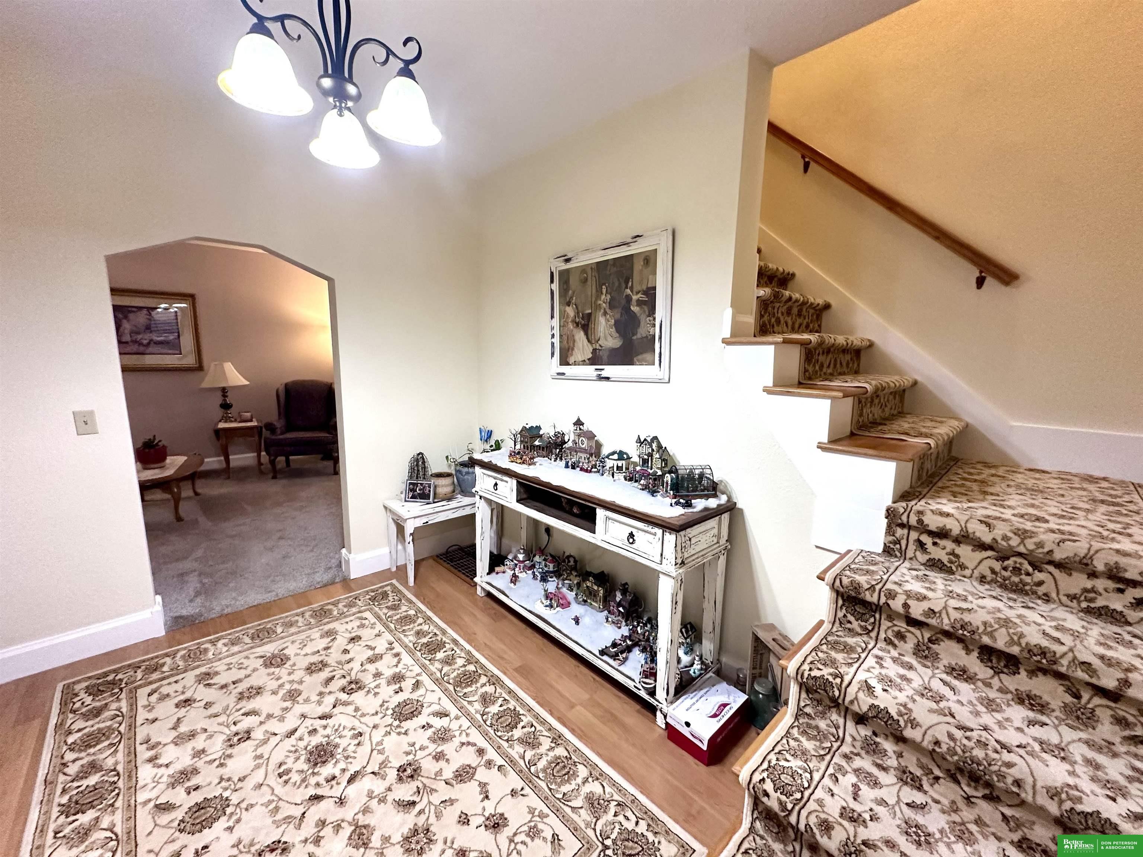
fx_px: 462
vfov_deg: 85.7
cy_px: 428
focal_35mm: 14
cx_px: 572
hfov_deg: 102.1
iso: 250
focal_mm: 2.22
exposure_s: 1/120
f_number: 2.2
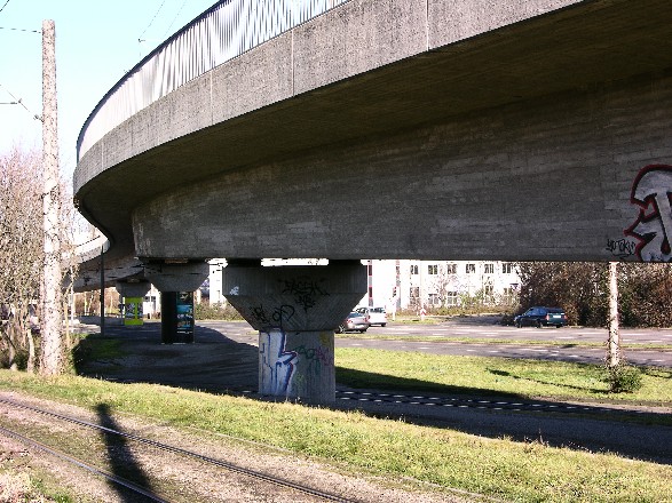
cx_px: 336
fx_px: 1359
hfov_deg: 27.8
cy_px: 252
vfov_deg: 21.0
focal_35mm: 70
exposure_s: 1/95
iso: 50
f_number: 5.9
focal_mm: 17.8
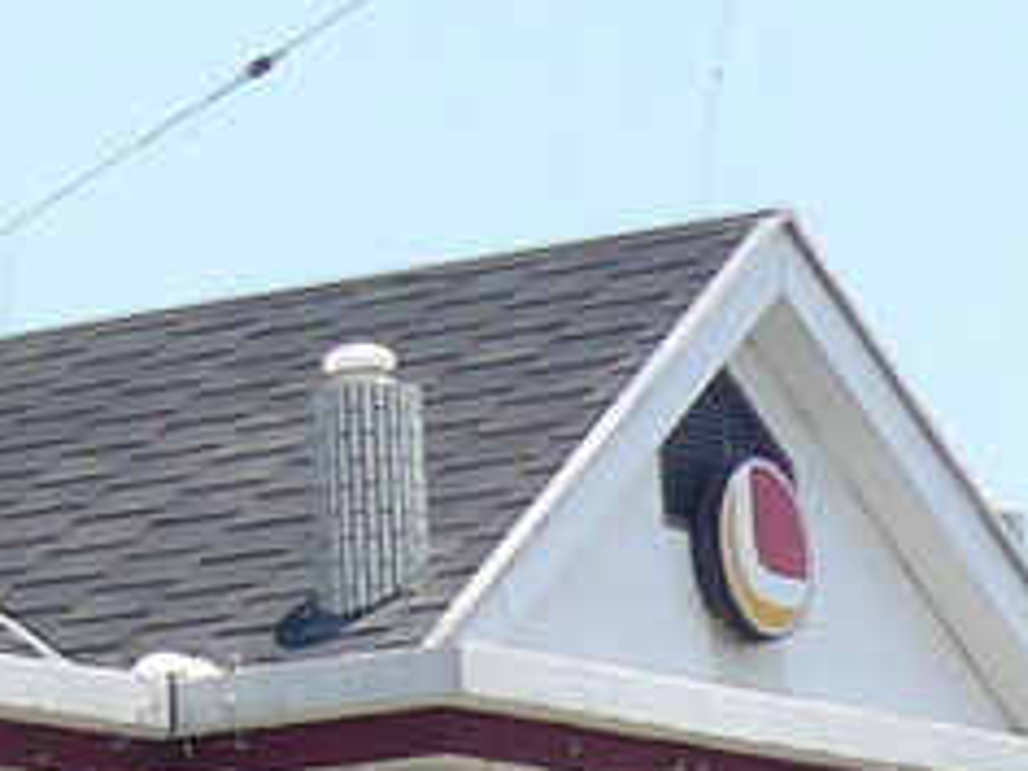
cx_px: -392
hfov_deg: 6.6
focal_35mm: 299
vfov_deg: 5.0
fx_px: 8879
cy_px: 793
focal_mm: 7.5
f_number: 10
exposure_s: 1/125
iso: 100
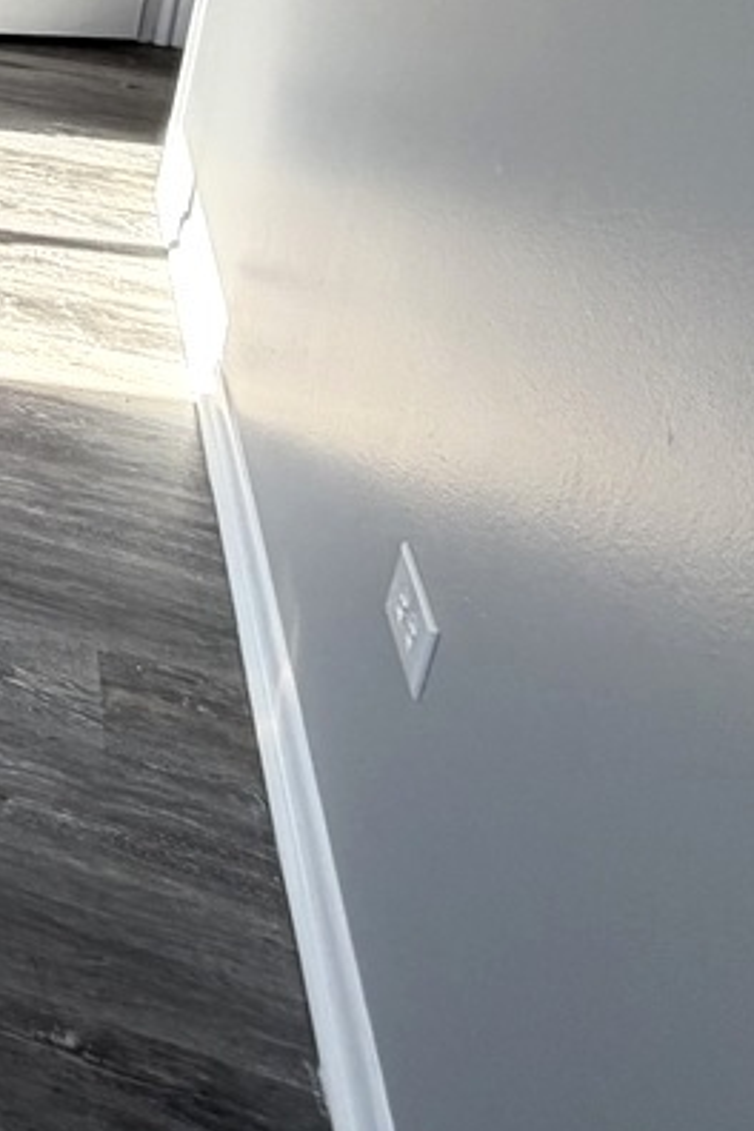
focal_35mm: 53
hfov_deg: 17.7
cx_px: -765
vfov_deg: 32.8
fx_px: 1665
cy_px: -123
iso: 80
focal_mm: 2.22
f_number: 2.2
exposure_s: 1/121
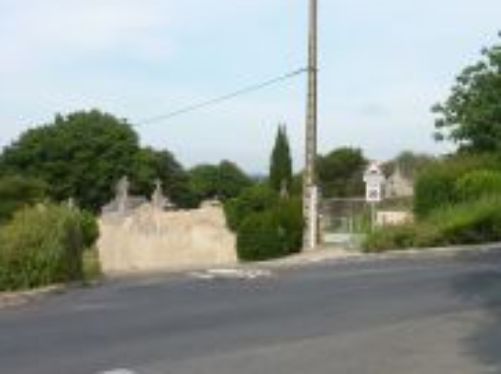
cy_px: 176
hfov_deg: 32.7
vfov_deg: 26.5
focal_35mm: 55
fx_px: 795
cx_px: 479
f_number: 4
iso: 80
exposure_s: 1/500
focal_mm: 4.1
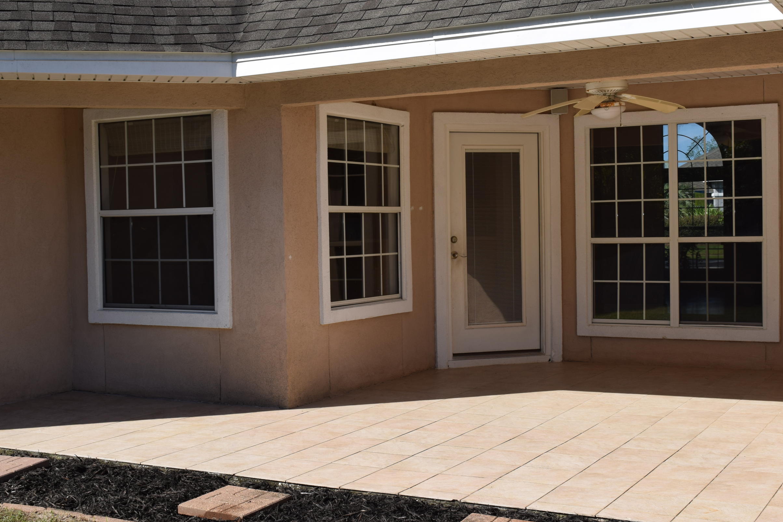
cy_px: 269
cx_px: 390
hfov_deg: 39.1
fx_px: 1101
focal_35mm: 51
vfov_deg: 26.7
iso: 100
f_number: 11
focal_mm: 27
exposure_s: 1/200
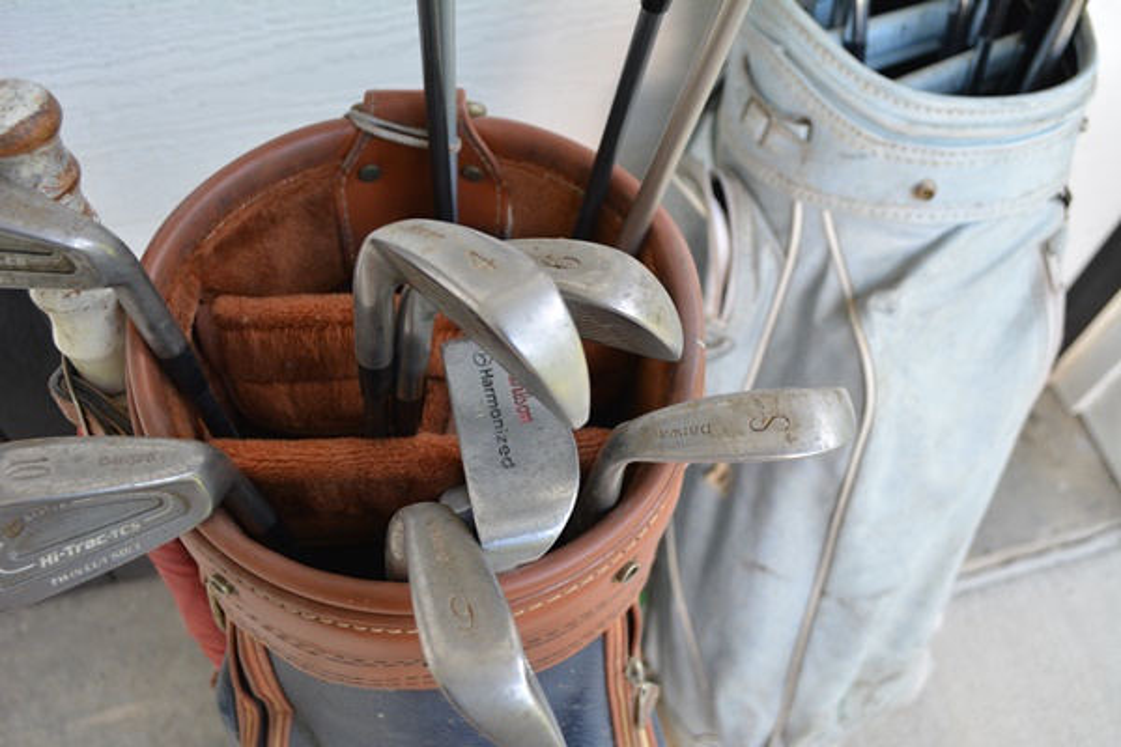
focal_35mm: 33
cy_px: 374
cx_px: 560
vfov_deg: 40.0
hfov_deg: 57.2
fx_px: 1028
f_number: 5
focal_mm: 22
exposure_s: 1/100
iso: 400
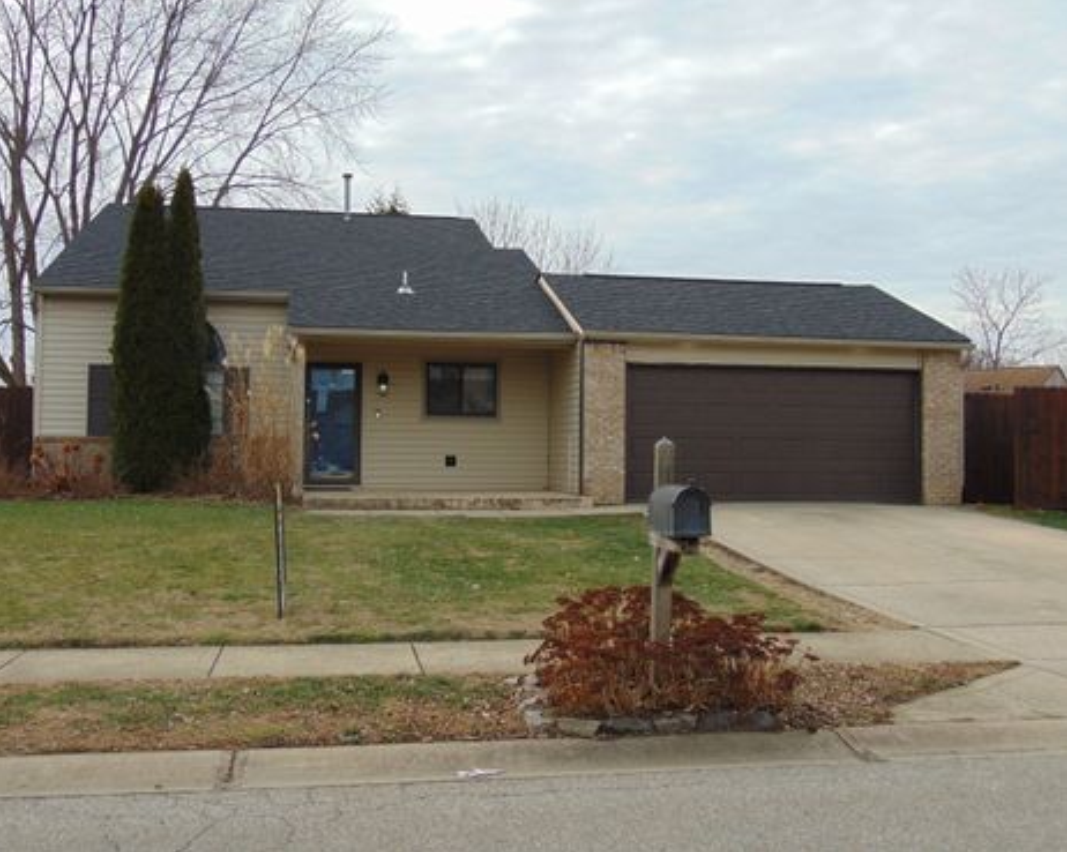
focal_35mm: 37
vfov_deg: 40.1
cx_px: 492
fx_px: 1168
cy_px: 426
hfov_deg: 49.1
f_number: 3.2
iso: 80
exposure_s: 1/500
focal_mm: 6.3
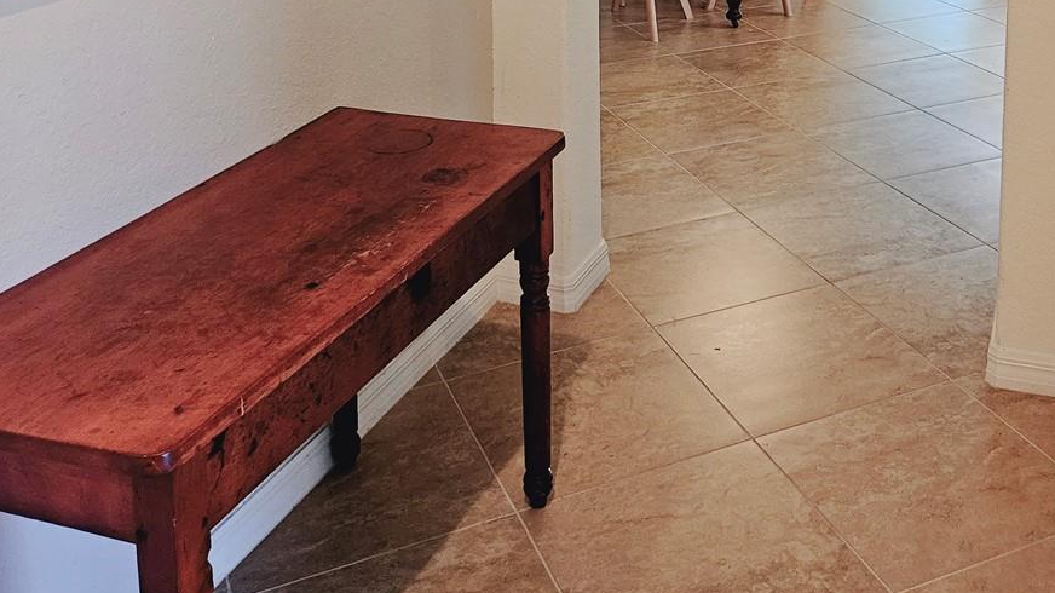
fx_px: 1287
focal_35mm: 46
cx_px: 699
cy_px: -117
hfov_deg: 44.0
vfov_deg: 23.7
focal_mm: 5.4
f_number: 1.8
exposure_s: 1/120
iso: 500
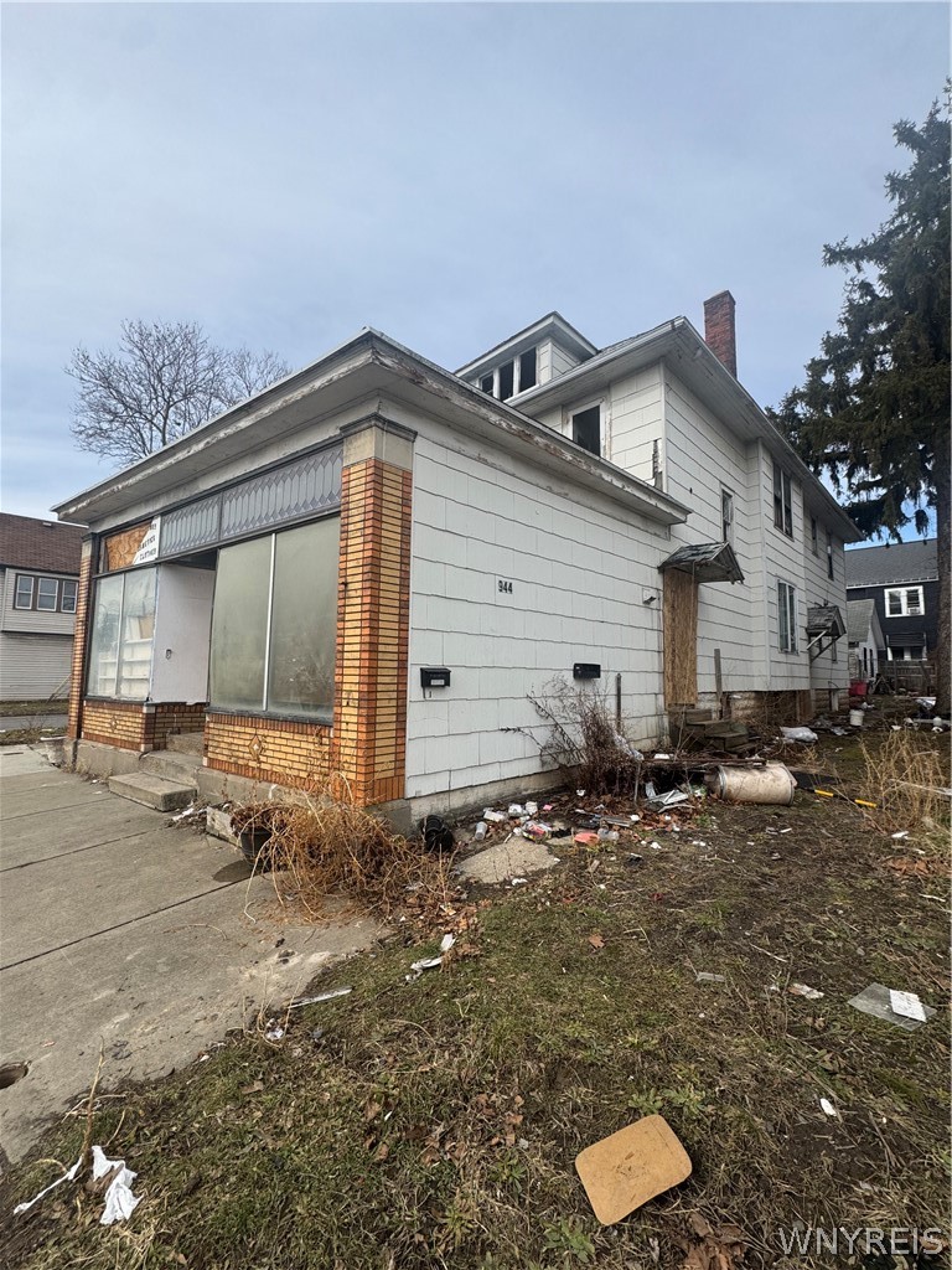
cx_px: 476
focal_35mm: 14
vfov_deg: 102.1
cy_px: 635
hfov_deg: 85.7
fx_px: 513
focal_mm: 2.22
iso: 50
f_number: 2.2
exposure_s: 1/1506
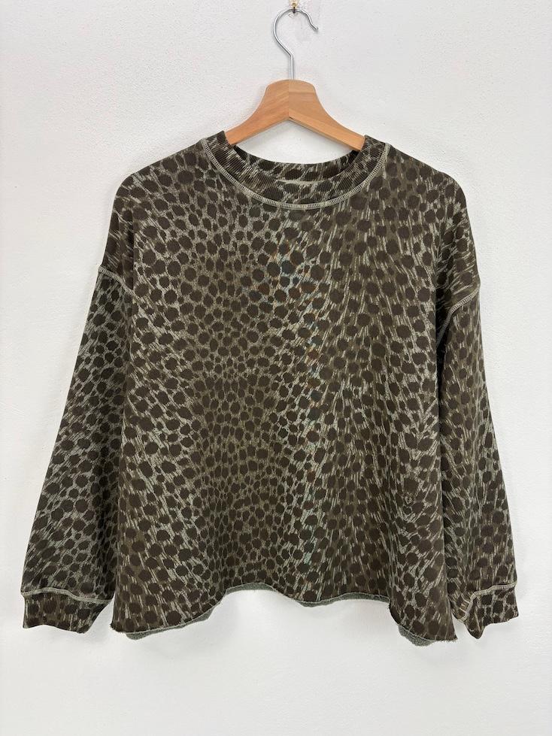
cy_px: 368
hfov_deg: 53.1
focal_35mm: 26
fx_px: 553
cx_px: 276
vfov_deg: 67.3
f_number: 1.6
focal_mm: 5.96
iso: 64
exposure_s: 1/100
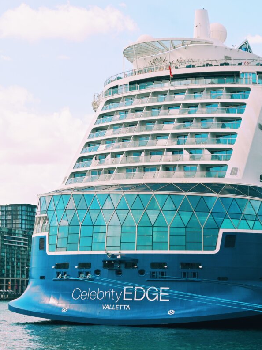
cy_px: 175
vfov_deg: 23.6
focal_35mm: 83
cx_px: 73
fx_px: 838
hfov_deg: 17.7
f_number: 7.1
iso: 100
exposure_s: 1/400
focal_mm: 38
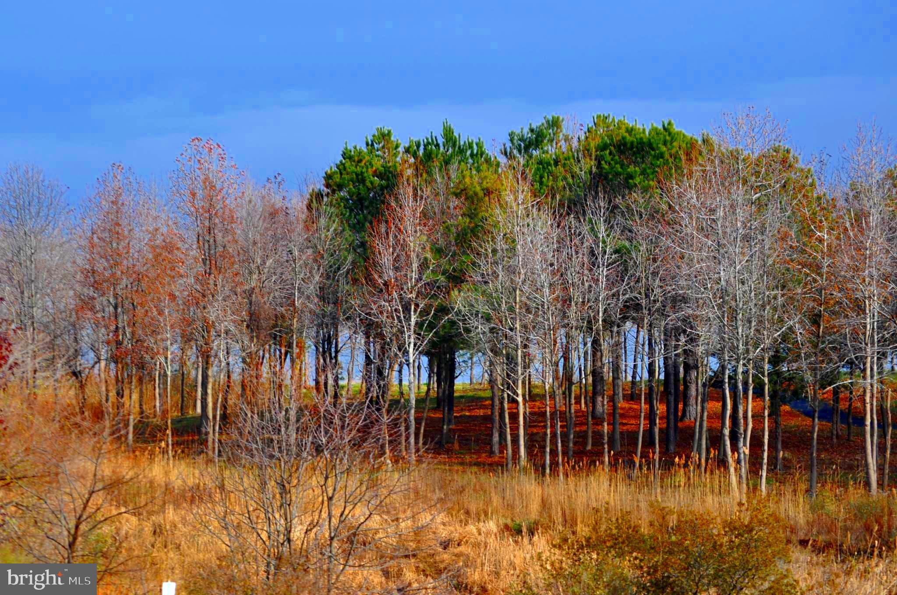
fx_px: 3434
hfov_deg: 14.9
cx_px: 448
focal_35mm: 138
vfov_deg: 9.9
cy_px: 298
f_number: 9
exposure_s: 1/320
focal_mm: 92
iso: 200
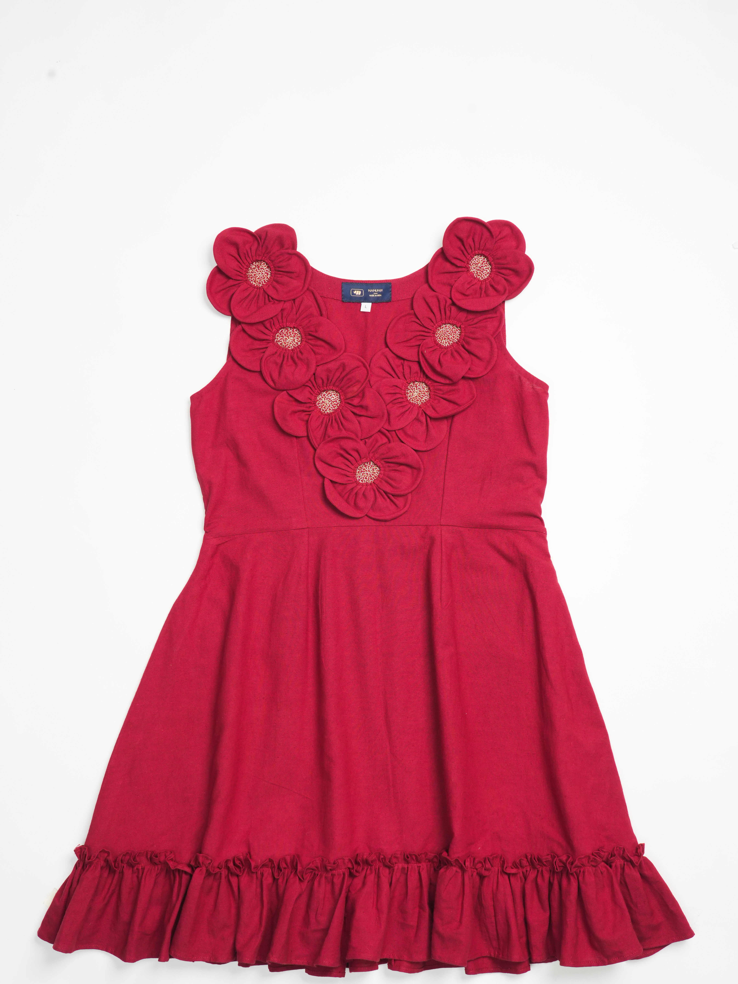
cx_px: 365
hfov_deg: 35.1
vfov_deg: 45.7
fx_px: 1165
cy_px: 549
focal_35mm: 41
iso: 800
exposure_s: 1/50
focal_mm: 37
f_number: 10
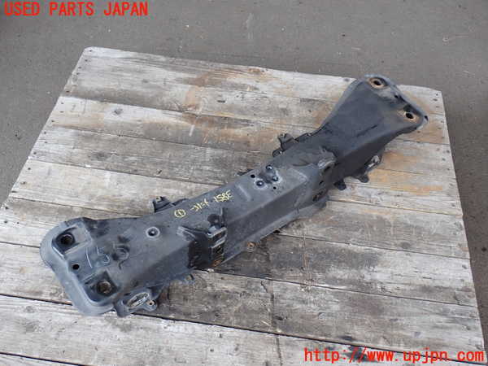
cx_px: 244
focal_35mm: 36
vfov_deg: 39.7
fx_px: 508
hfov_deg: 51.4
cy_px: 183
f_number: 3.5
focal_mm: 6.37
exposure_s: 1/125
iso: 100
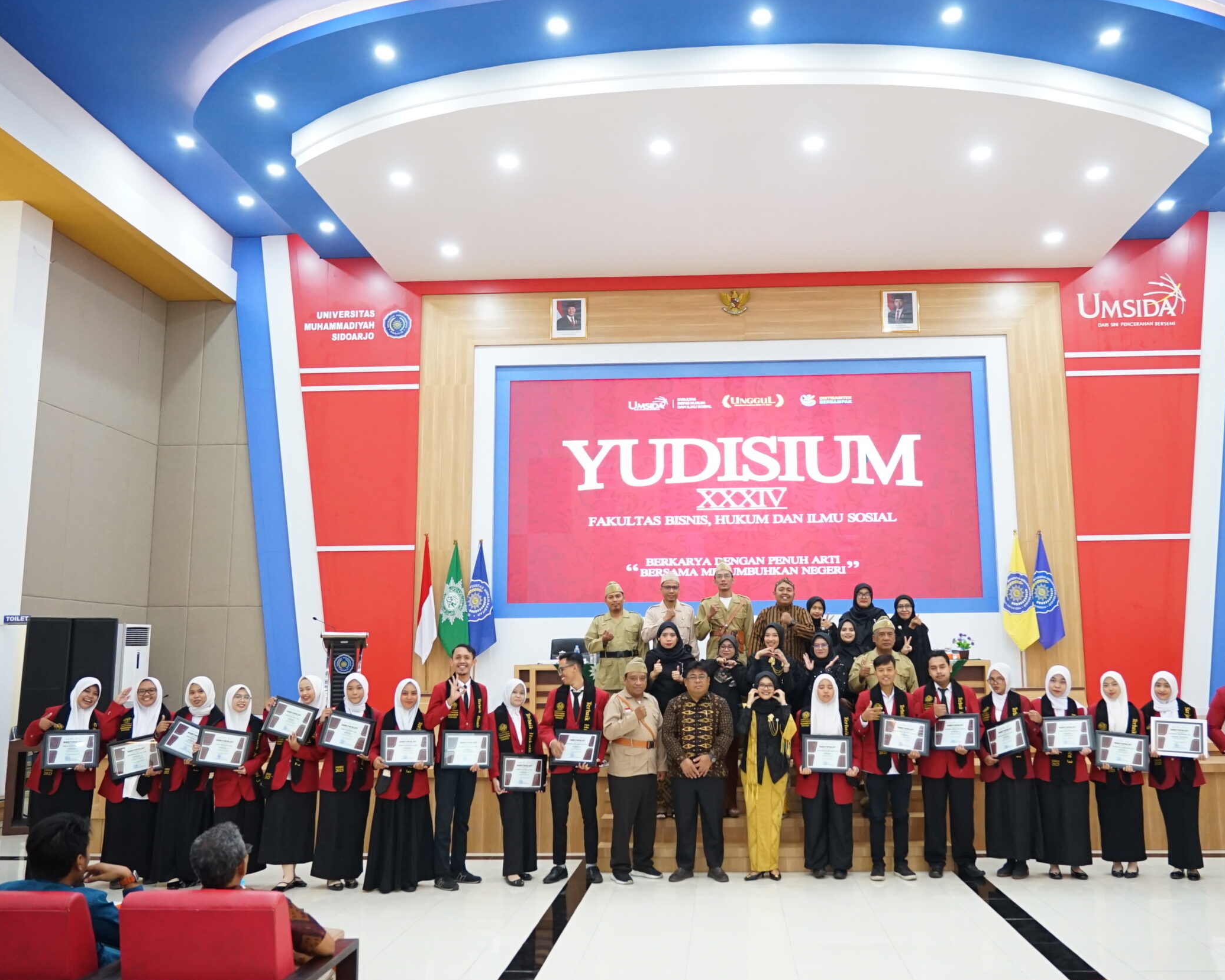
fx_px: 1051
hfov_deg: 60.3
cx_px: 680
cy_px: 490
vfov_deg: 50.0
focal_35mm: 29
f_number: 2.8
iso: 1250
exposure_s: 1/80
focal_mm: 17
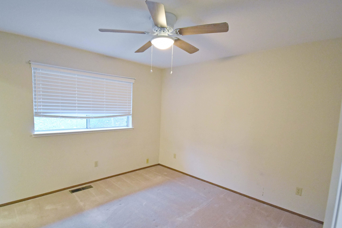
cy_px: 128
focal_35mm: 18
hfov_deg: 89.7
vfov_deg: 67.2
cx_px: 154
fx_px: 171
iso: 4000
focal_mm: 10
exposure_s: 1/80
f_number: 4.5
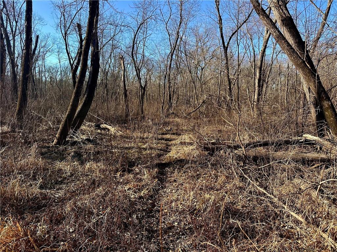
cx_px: 168
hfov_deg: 71.6
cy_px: 126
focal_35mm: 24
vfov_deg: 56.8
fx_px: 234
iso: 80
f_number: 1.78
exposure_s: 1/1374
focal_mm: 6.86
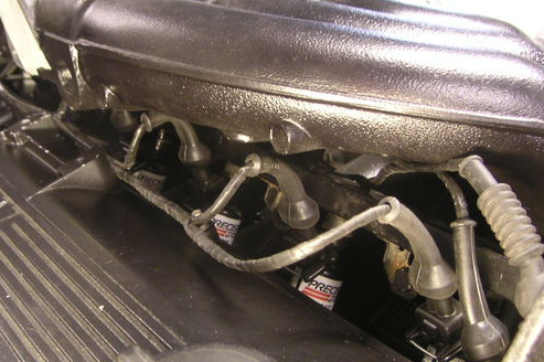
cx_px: 209
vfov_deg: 27.0
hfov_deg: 39.4
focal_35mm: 50
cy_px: 193
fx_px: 755
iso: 100
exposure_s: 1/3
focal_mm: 5.7
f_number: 2.8
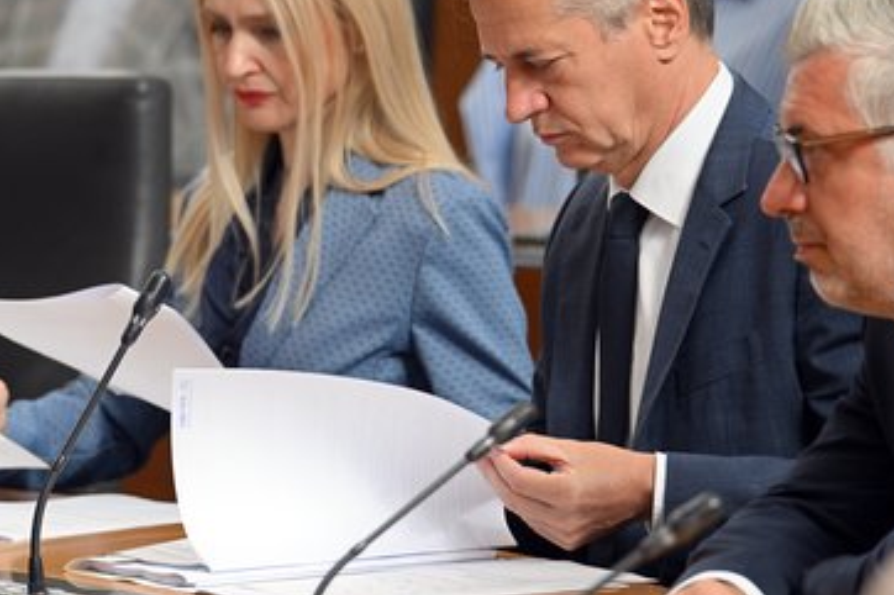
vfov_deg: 2.6
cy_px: 218
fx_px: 13031
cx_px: 358
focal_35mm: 525
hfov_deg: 3.9
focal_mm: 380
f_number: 6
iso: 2000
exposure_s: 1/400
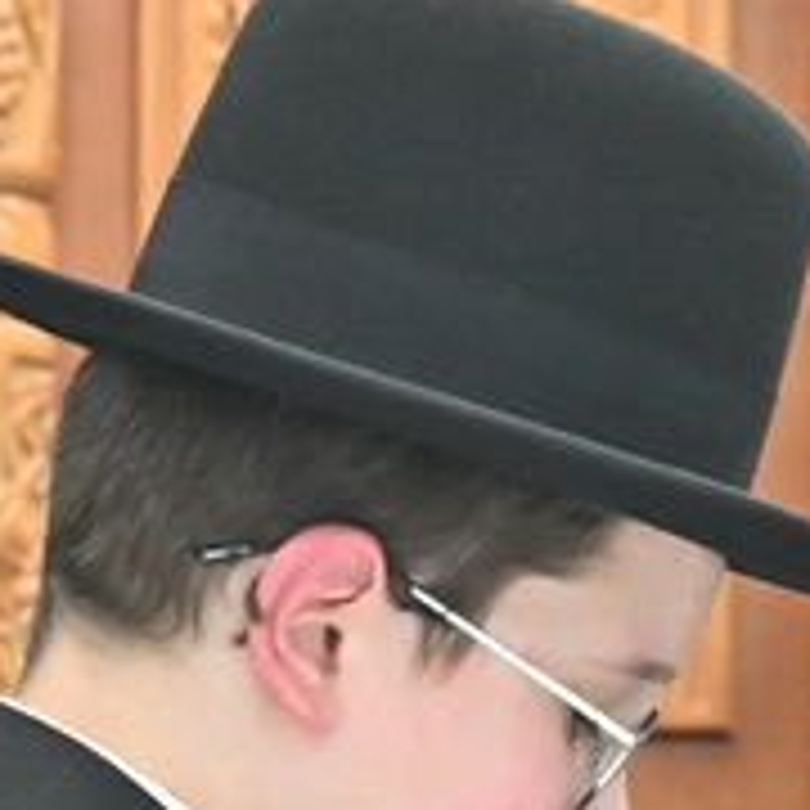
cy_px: 1447
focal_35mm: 337
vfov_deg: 5.1
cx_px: 1413
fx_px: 8922
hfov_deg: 5.1
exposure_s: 1/200
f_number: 5.6
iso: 2000
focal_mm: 51
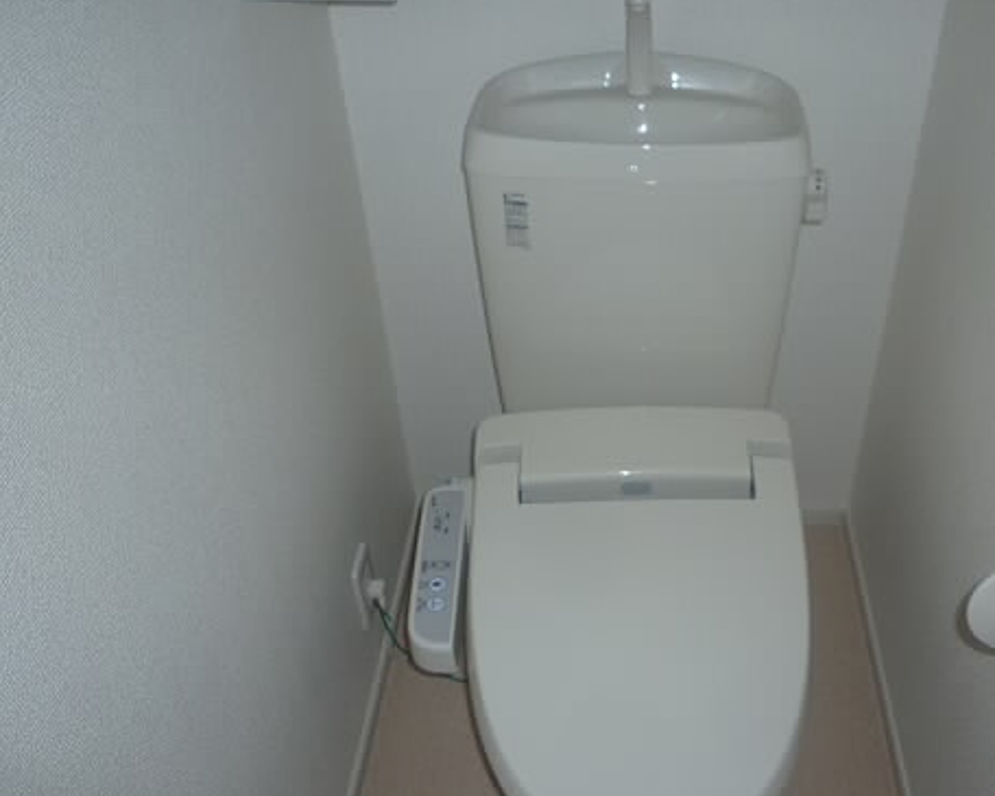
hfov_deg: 51.9
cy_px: 435
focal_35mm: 34
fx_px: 1001
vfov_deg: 43.3
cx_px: 655
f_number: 2.8
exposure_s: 1/30
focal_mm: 4.4
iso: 100
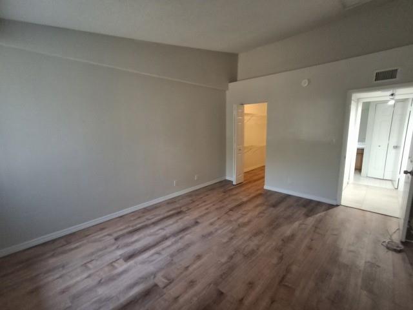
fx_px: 191
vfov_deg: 78.1
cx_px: 206
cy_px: 155
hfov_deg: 94.5
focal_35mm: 16
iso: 200
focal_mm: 1.64
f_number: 2.2
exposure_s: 1/30
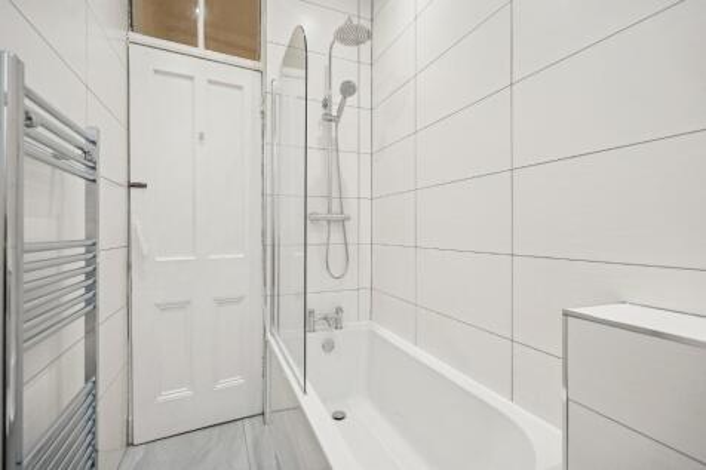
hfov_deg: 96.8
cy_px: 235
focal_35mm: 16
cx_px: 353
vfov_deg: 73.7
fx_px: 314
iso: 500
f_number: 4
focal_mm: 16
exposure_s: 1/125
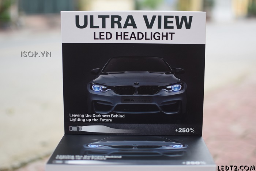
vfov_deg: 25.7
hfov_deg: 37.9
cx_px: 128
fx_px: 373
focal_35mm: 52
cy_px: 86
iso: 250
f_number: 1.8
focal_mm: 35
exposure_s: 1/125
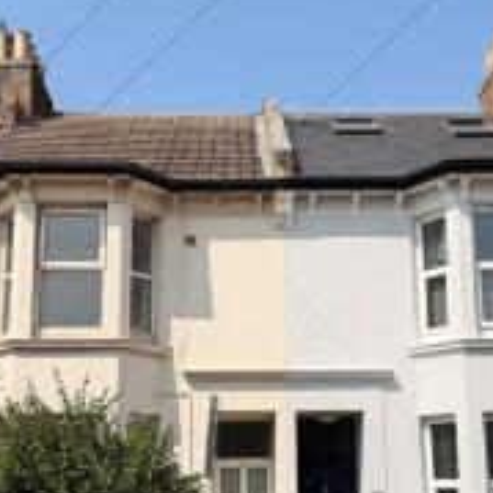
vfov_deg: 33.7
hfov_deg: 34.0
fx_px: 806
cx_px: 249
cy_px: 332
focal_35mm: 50
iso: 80
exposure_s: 1/8130
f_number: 1.78
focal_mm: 6.76
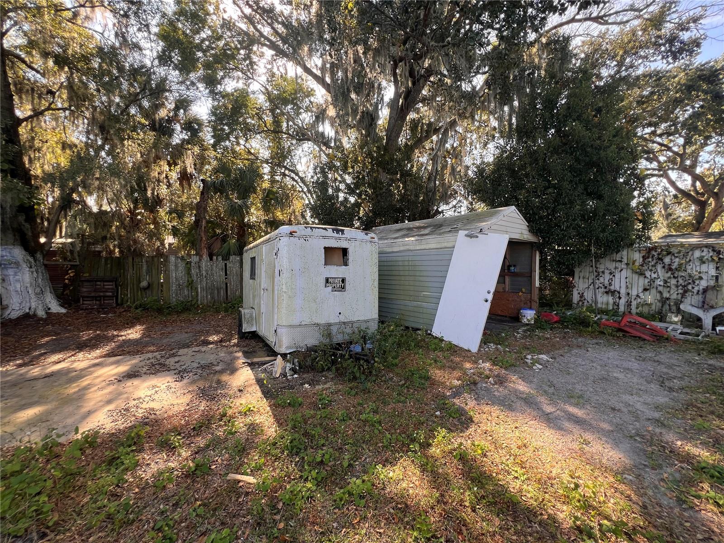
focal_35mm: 13
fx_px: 272
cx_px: 362
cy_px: 272
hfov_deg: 106.2
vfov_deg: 89.9
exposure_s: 1/205
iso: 32
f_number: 1.8
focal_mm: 1.57
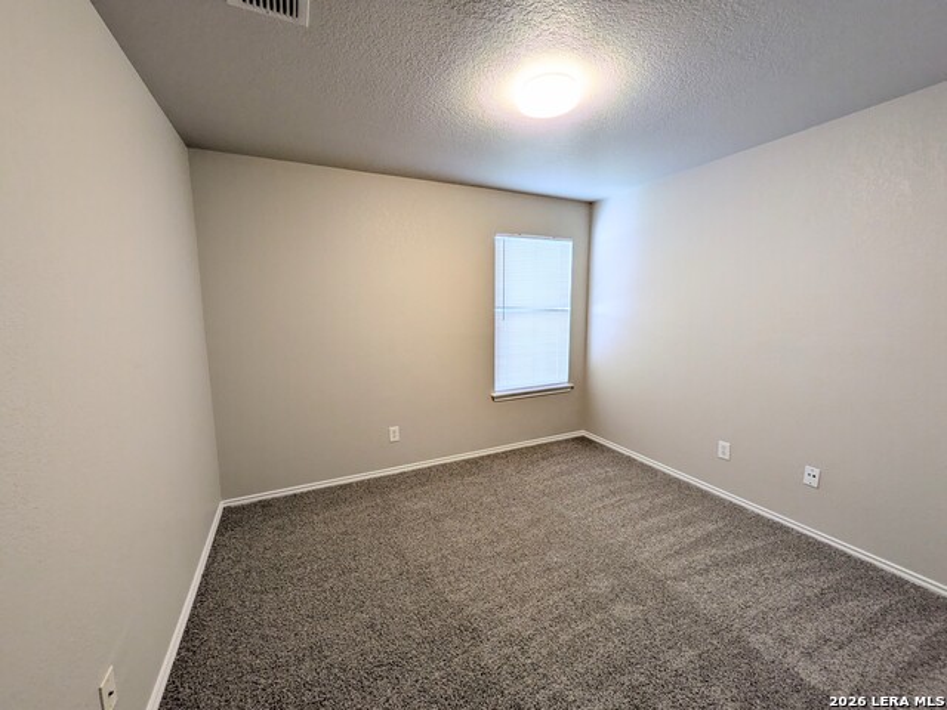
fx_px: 383
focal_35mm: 14
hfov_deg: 102.1
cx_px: 474
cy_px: 355
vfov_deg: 85.7
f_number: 2.2
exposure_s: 1/25
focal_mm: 1.83
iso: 55
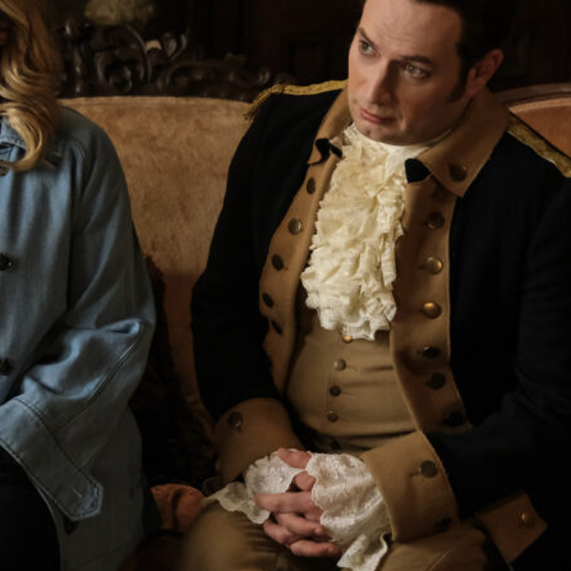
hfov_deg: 16.4
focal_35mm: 106
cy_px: 225
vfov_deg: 16.4
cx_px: 180
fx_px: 1978
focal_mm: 41.4
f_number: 2.8
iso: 6400
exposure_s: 1/200
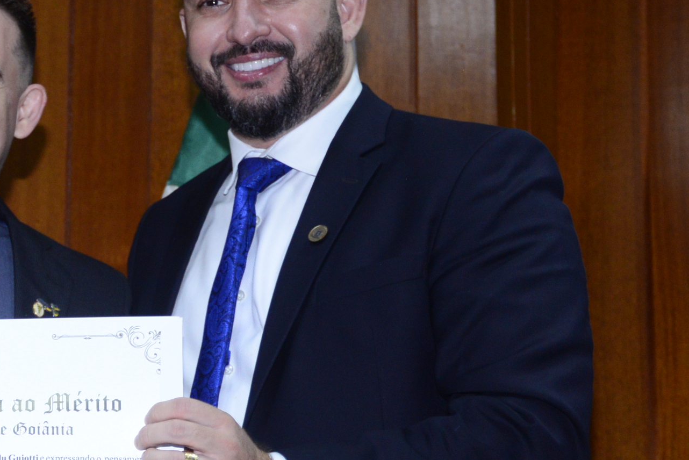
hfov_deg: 15.4
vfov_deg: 10.6
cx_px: -85
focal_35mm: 129
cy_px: 285
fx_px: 2470
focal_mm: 55
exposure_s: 1/125
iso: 2000
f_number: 5
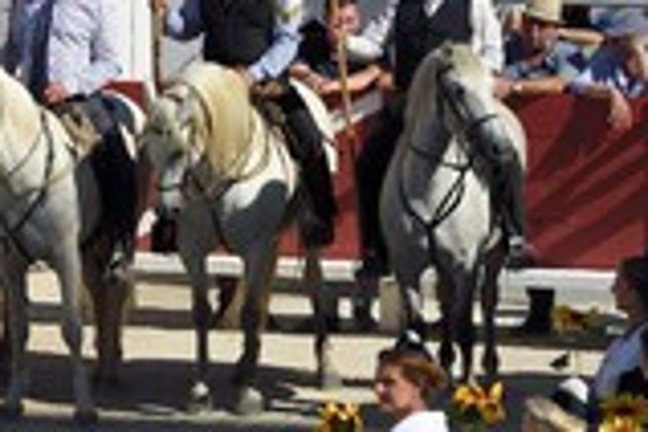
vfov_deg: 2.6
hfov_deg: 3.9
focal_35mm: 528
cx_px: -167
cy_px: 24
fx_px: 9503
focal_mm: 200
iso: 200
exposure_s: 1/400
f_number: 11
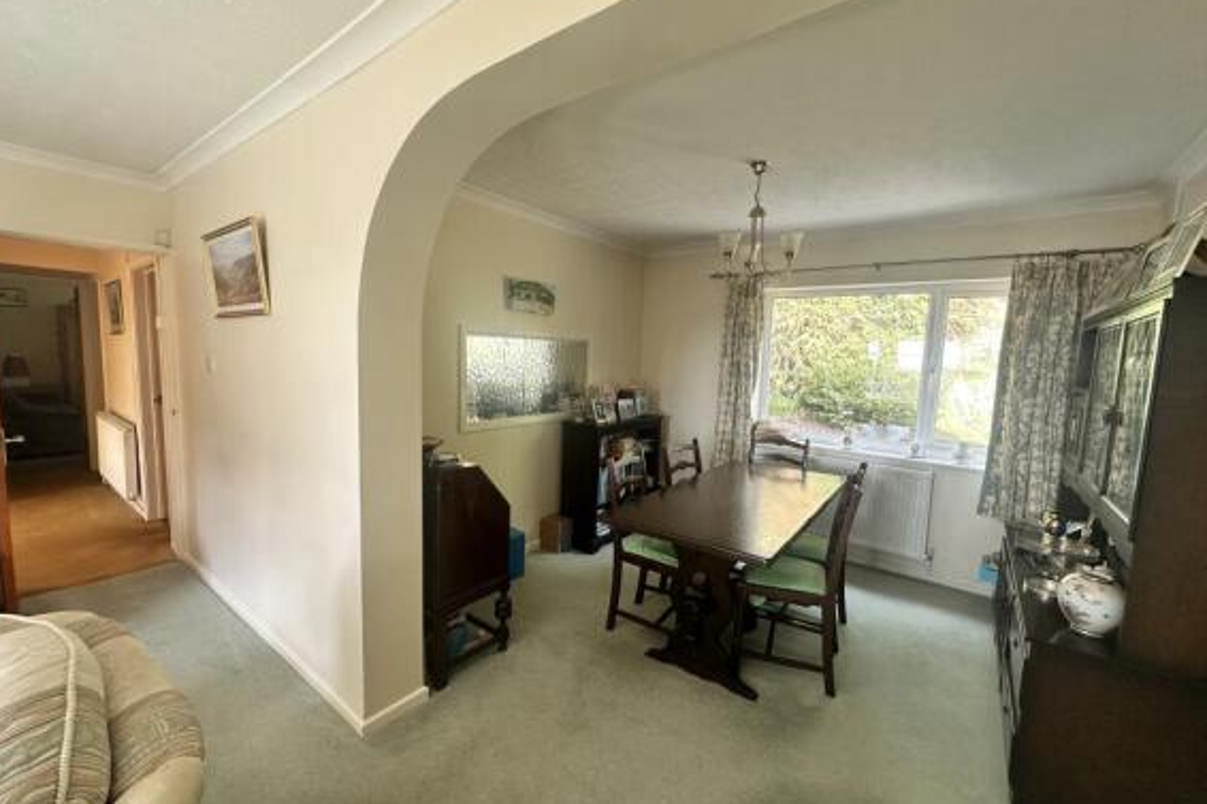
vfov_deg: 77.3
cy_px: 404
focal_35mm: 15
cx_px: 600
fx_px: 503
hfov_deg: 100.4
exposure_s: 1/99
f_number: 2.2
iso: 125
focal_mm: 2.22
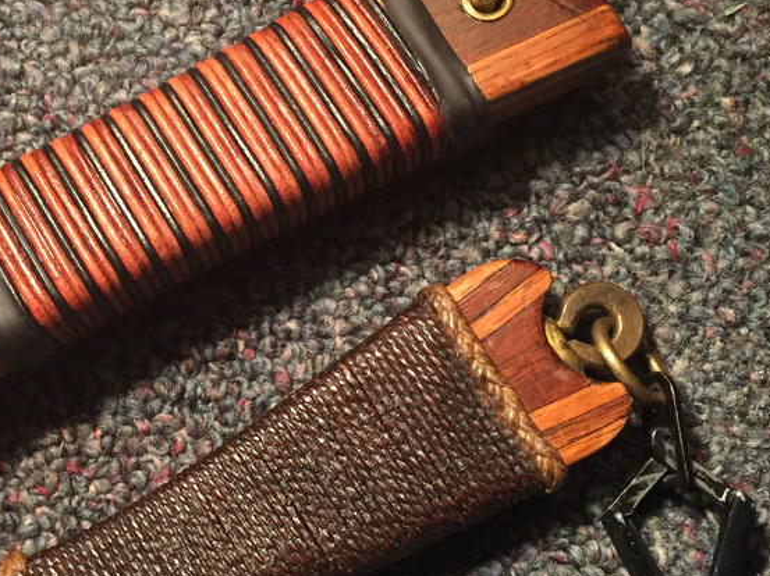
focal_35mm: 56
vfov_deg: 26.0
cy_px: 327
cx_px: 230
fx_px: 1245
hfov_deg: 33.9
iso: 200
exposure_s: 1/30
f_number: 2.2
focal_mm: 4.15
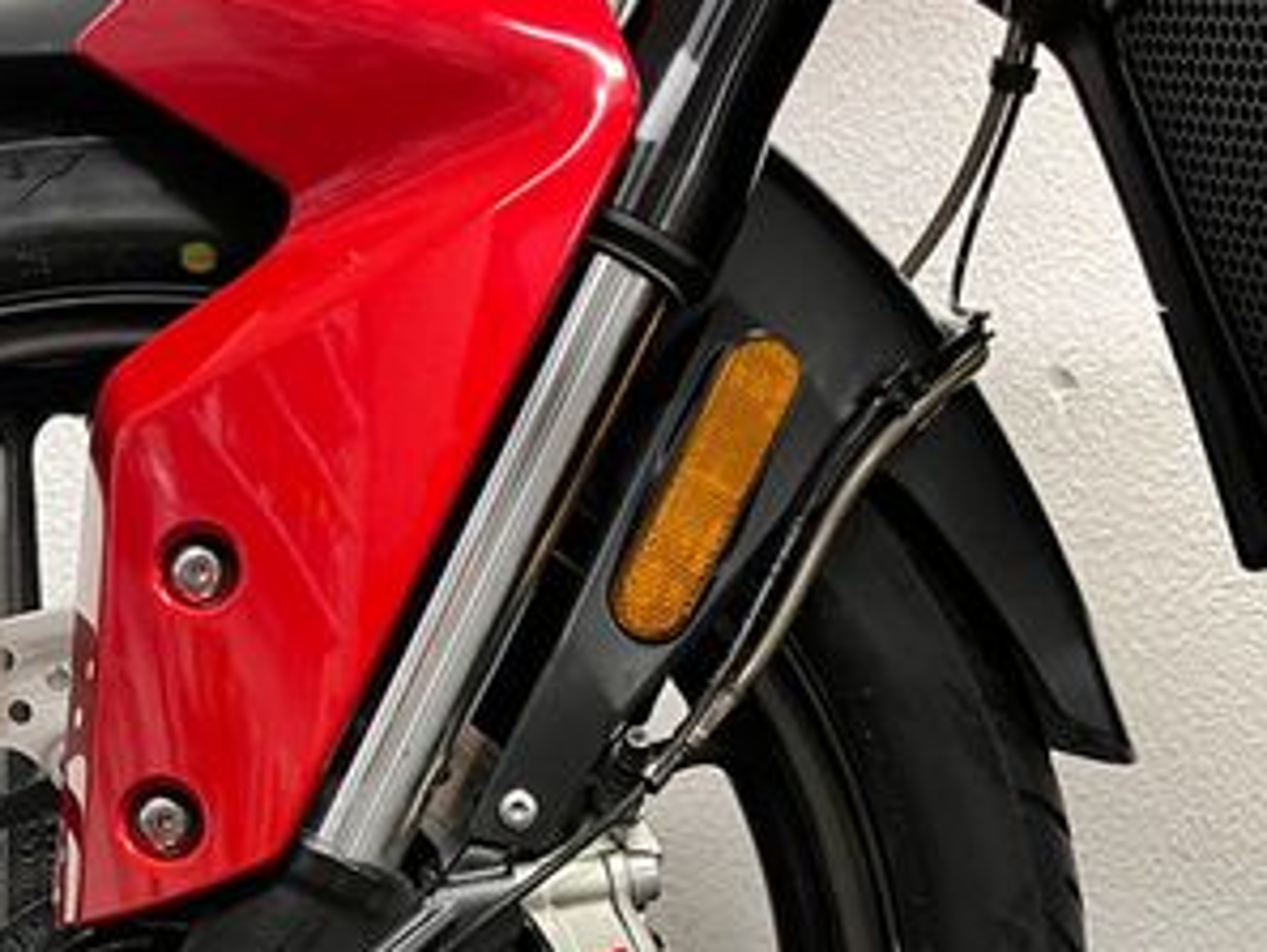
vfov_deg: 24.7
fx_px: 2051
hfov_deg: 33.7
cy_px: 995
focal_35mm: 56
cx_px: 324
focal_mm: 5.1
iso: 400
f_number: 1.6
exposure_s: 1/50
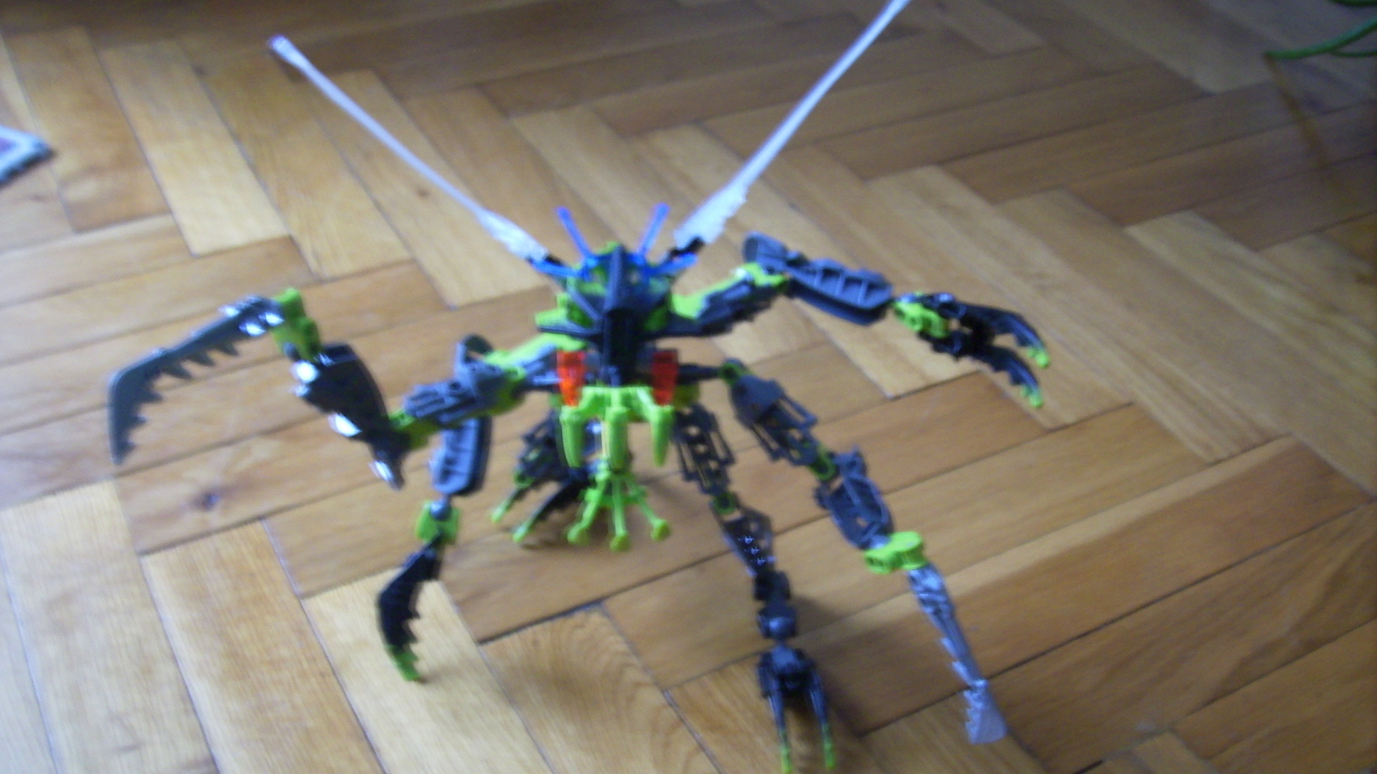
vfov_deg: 33.6
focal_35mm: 35
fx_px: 1278
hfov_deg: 56.6
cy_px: 451
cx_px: 686
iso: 50
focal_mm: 5.99
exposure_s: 1.4
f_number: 2.8
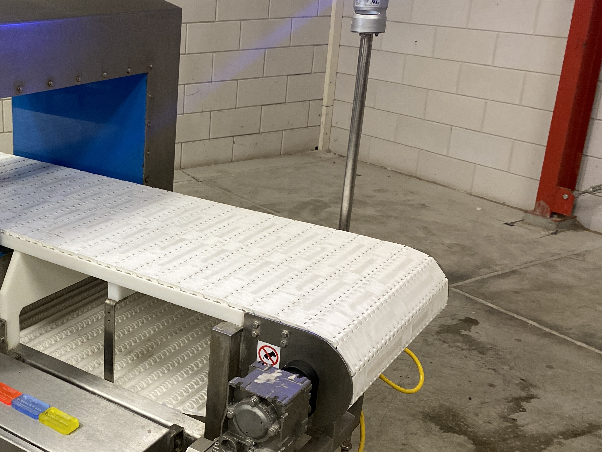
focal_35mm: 44
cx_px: 93
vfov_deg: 32.9
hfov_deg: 40.6
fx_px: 765
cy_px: 242
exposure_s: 1/50
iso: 250
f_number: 1.8
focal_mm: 4.25
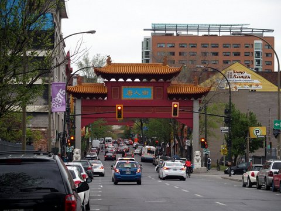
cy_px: 106
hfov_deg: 14.6
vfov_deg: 11.0
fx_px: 1096
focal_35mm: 135
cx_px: 140
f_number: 3.2
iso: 100
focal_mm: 28.8
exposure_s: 1/250
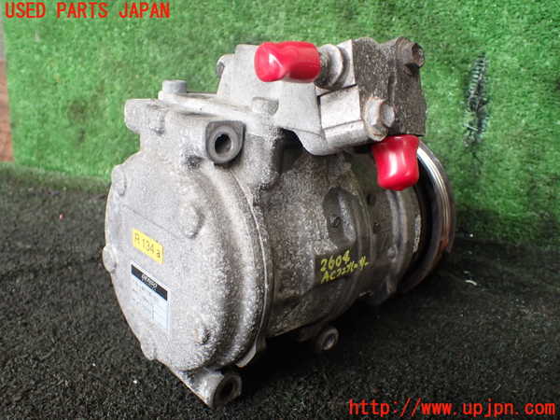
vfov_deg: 46.8
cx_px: 280
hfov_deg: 60.0
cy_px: 210
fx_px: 485
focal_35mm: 30
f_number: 2.3
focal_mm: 5.4
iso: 320
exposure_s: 1/125
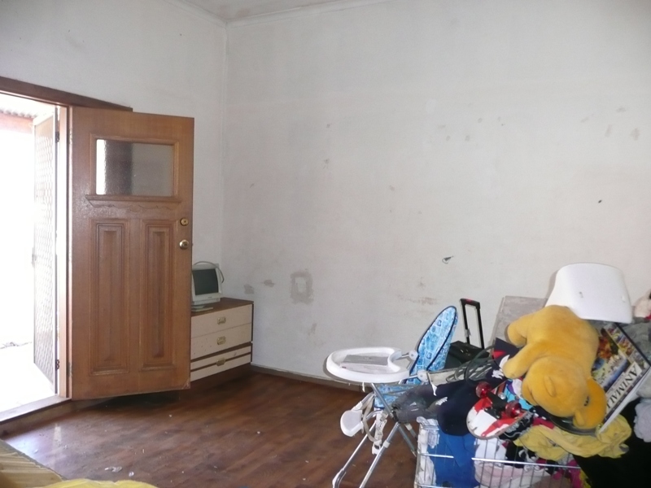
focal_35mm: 28
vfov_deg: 49.7
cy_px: 244
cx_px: 326
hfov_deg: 63.4
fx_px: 527
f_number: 3.3
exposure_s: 1/30
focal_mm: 4.6
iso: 250
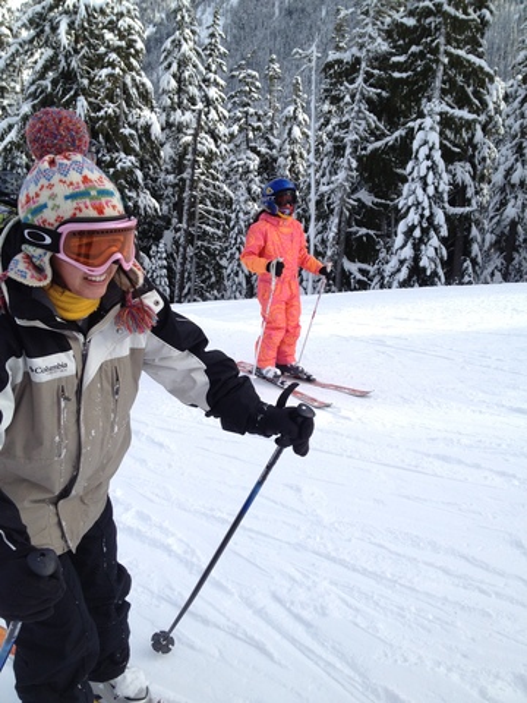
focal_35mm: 35
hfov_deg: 40.7
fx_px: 710
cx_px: 264
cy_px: 352
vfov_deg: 52.6
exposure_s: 1/1126
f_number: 2.4
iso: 64
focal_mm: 4.28
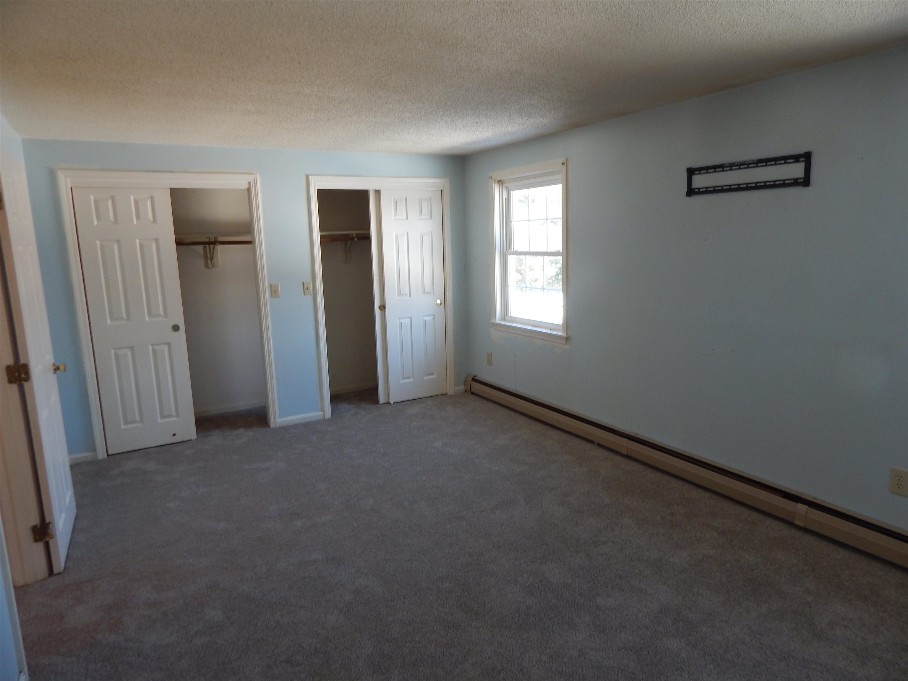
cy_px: 340
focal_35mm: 22
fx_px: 577
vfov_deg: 61.1
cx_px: 454
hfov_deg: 76.4
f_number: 3
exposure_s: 1/30
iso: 125
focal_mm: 4
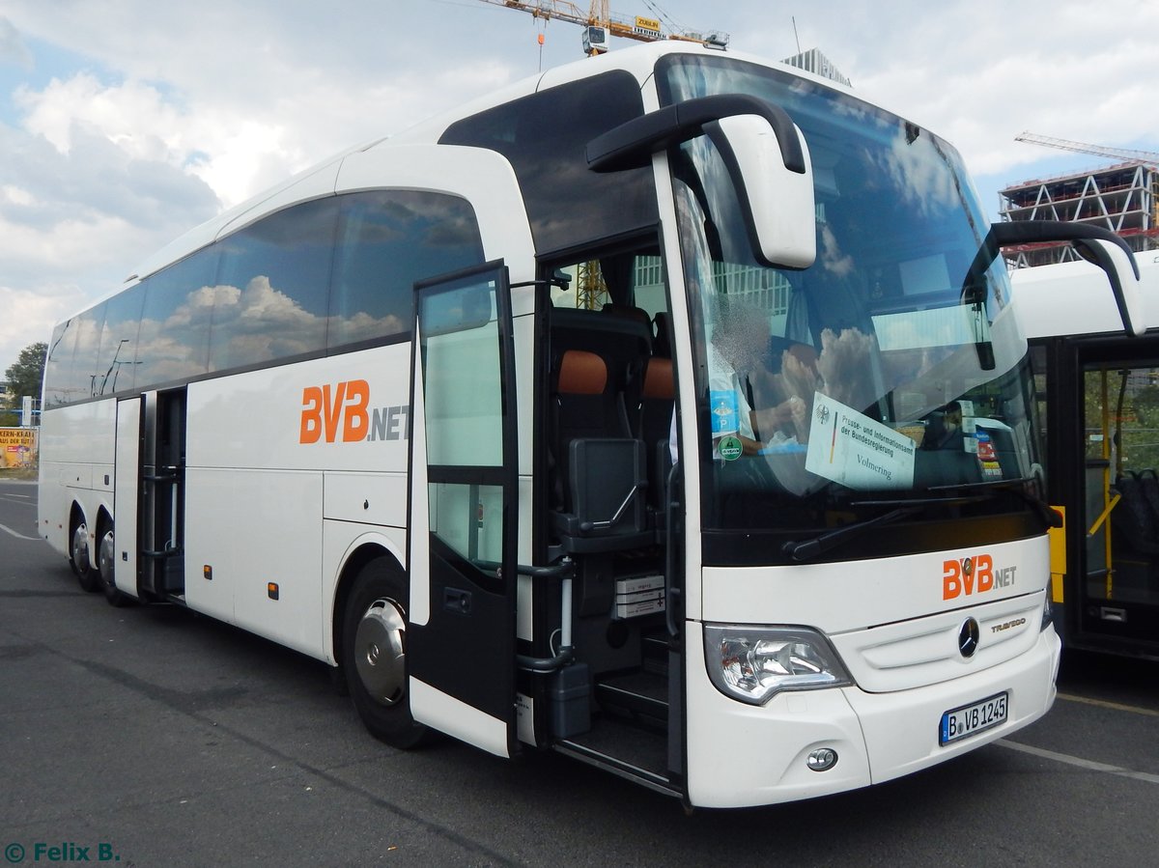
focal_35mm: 22
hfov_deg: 76.4
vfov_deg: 61.0
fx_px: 736
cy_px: 434
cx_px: 580
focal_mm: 4
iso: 125
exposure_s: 1/400
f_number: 6
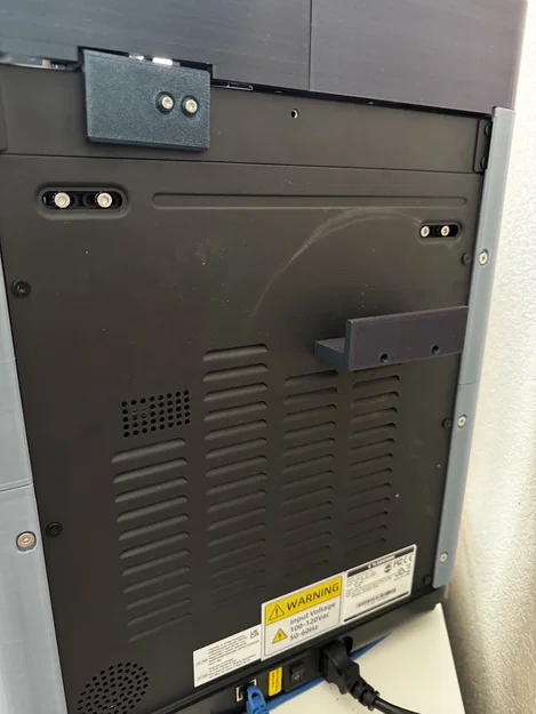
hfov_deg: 56.8
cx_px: 268
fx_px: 495
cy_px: 357
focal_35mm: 24
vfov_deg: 71.6
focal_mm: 6.76
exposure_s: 1/30
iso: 800
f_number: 1.78
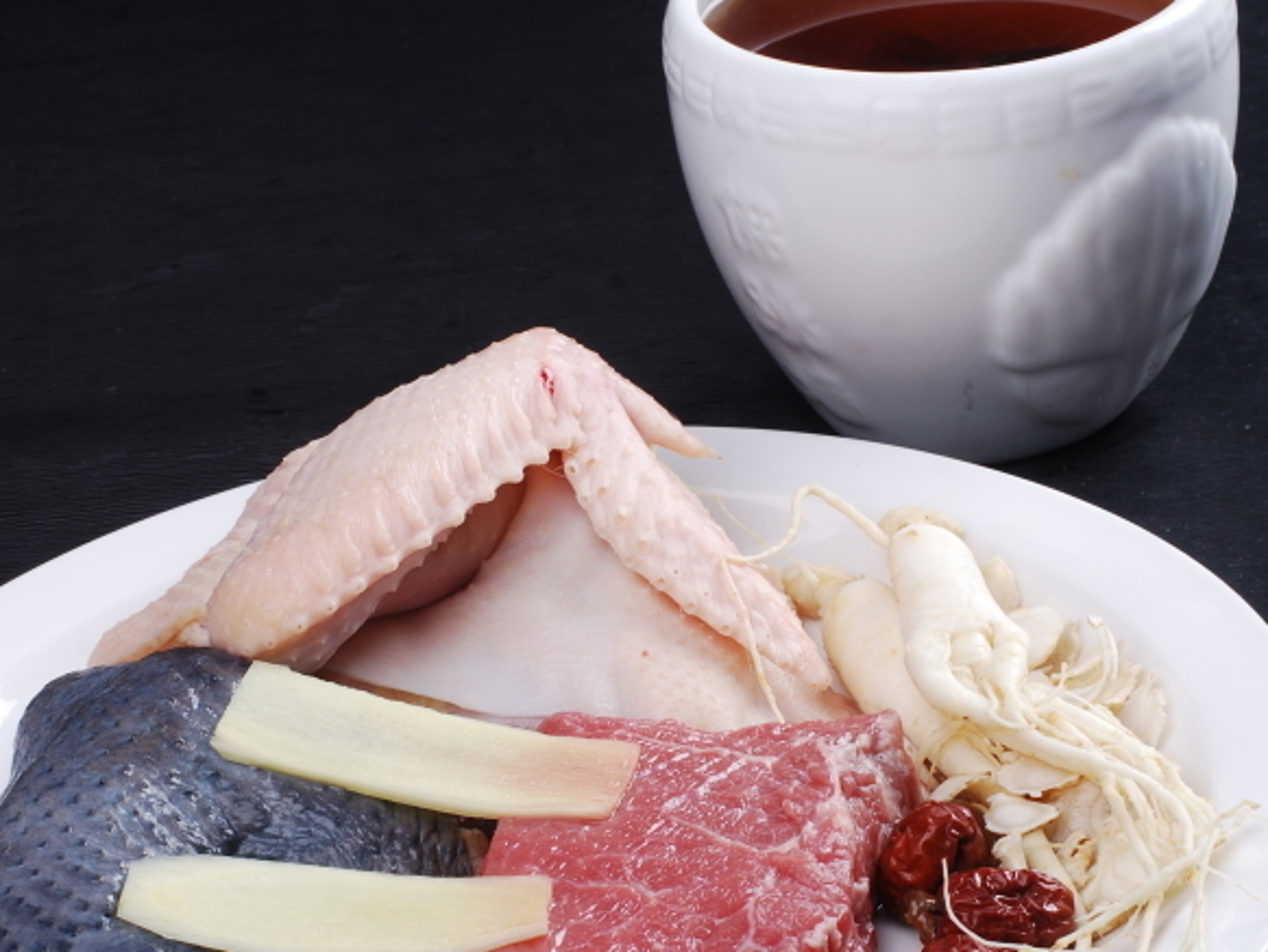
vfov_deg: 11.7
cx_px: 536
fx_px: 4654
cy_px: 613
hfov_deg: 15.5
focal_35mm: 127
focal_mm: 50
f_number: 14
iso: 100
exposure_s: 1/125
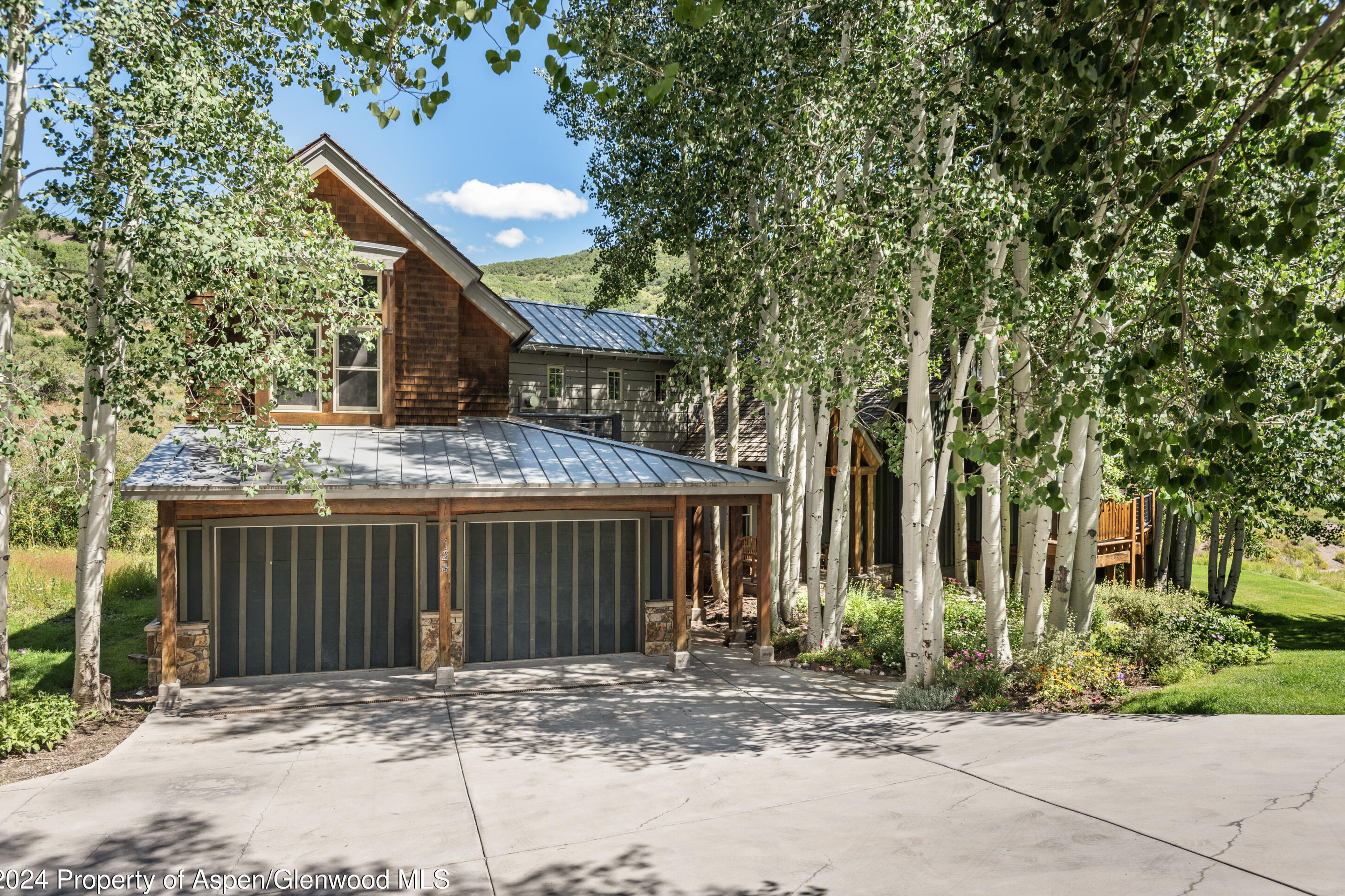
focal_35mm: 26
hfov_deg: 69.4
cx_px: 668
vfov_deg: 49.6
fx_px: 971
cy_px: 456
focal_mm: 25
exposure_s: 1/250
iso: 160
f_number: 7.1
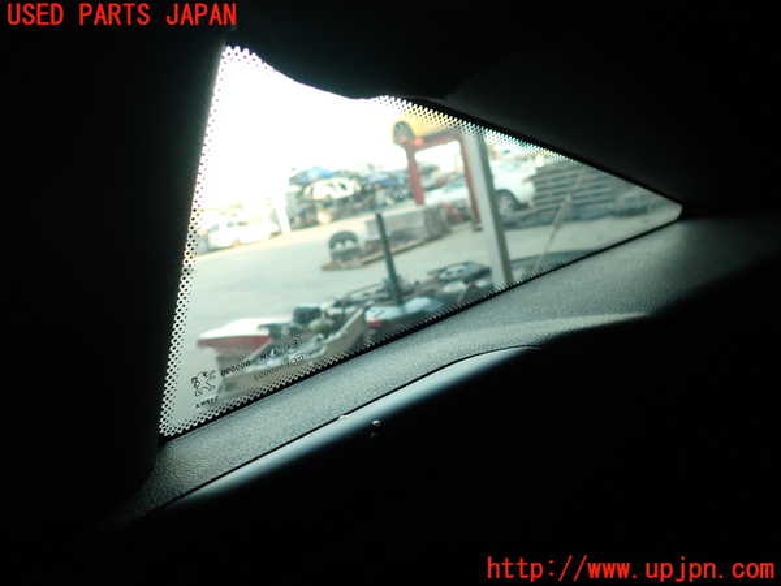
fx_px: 564
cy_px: 293
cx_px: 390
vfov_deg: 54.9
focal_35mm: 25
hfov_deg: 69.4
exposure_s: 1/80
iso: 100
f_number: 2
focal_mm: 4.5
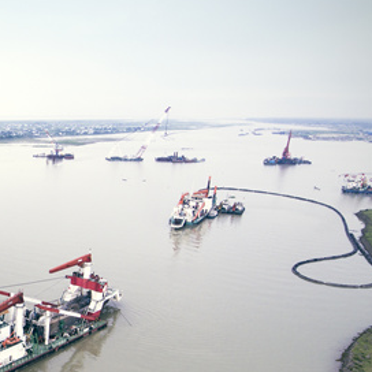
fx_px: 474
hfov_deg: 36.6
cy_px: 276
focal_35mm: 39
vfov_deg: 41.7
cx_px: -31
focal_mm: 3.61
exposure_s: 1/100
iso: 108
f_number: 2.8
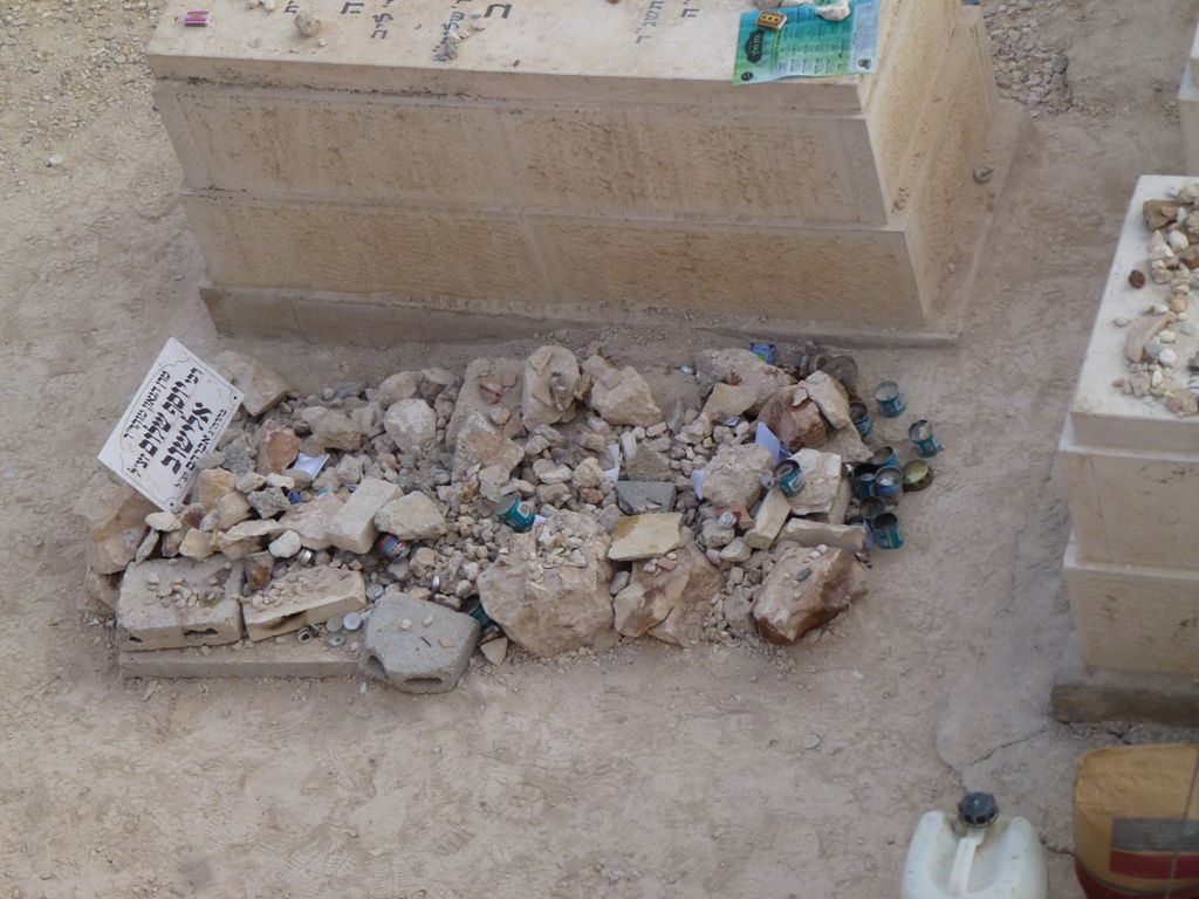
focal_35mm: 113
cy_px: 450
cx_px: 600
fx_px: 3914
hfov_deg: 17.4
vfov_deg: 13.1
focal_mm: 20.2
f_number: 5.1
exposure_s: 1/125
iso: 100
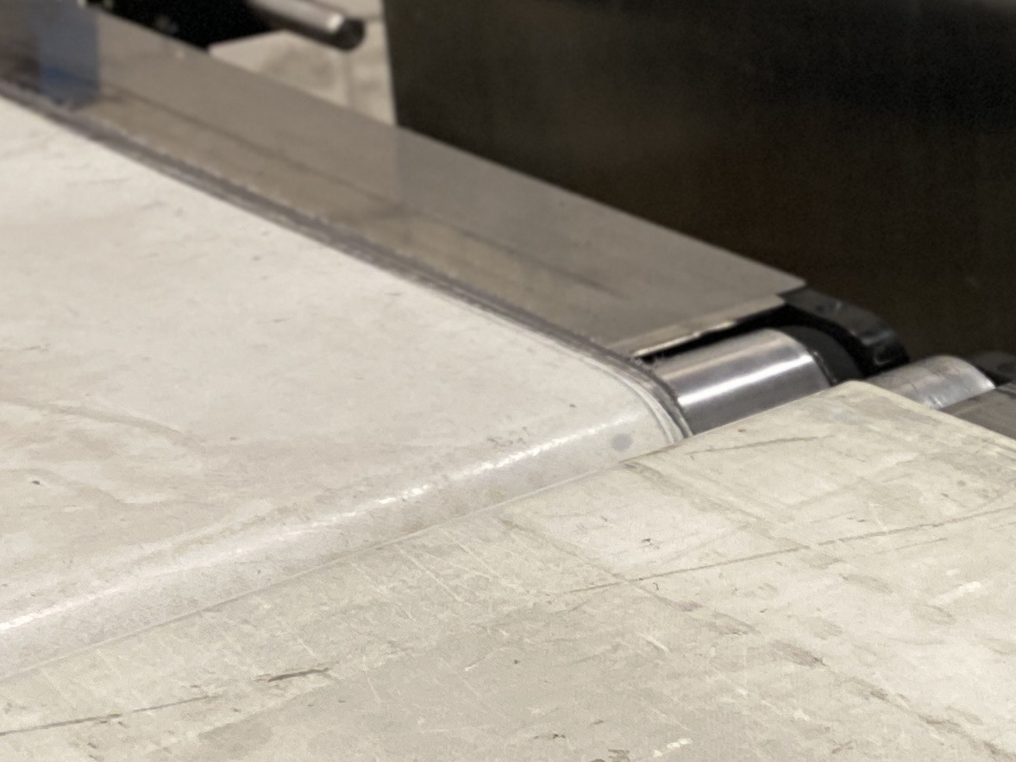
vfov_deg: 16.6
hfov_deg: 19.6
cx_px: 1451
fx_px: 2612
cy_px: 275
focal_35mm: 89
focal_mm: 4.25
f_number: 1.8
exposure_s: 1/50
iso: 160
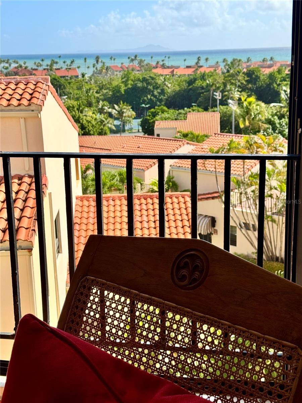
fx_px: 558
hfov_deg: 30.3
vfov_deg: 39.7
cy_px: 202
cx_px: 151
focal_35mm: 48
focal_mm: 6.76
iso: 64
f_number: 1.78
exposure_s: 1/3817
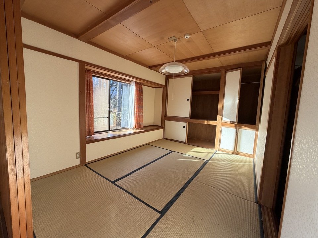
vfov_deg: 85.7
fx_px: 129
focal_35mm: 14
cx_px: 159
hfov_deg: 102.1
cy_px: 119
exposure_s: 1/121
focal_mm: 2.2
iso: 80
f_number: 2.2
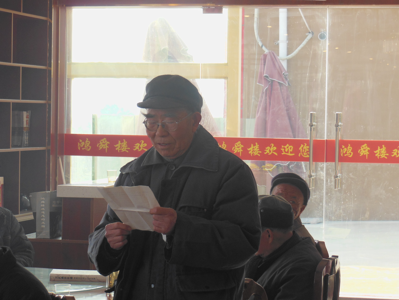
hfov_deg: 15.9
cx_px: 200
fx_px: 1429
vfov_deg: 12.0
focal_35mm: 124
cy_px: 150
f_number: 5.7
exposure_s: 1/80
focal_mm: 22.1
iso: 125
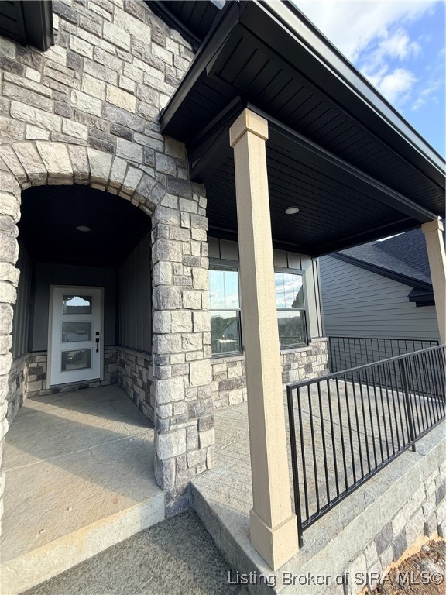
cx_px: 223
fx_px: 241
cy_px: 298
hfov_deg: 85.7
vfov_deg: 102.1
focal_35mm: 14
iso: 50
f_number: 2.2
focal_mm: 2.22
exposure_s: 1/770
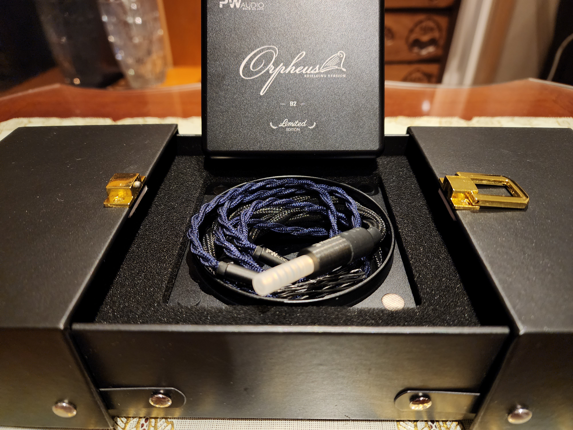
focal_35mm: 23
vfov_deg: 58.9
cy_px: 215
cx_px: 286
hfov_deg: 73.9
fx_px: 381
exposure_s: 1/40
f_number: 1.8
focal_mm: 6.4
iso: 500
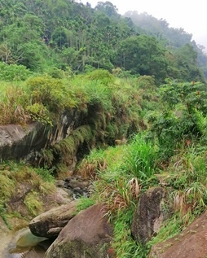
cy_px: 216
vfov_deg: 37.0
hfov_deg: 31.3
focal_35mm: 48
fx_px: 367
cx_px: 134
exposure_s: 1/120
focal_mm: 3.81
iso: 64
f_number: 2.2
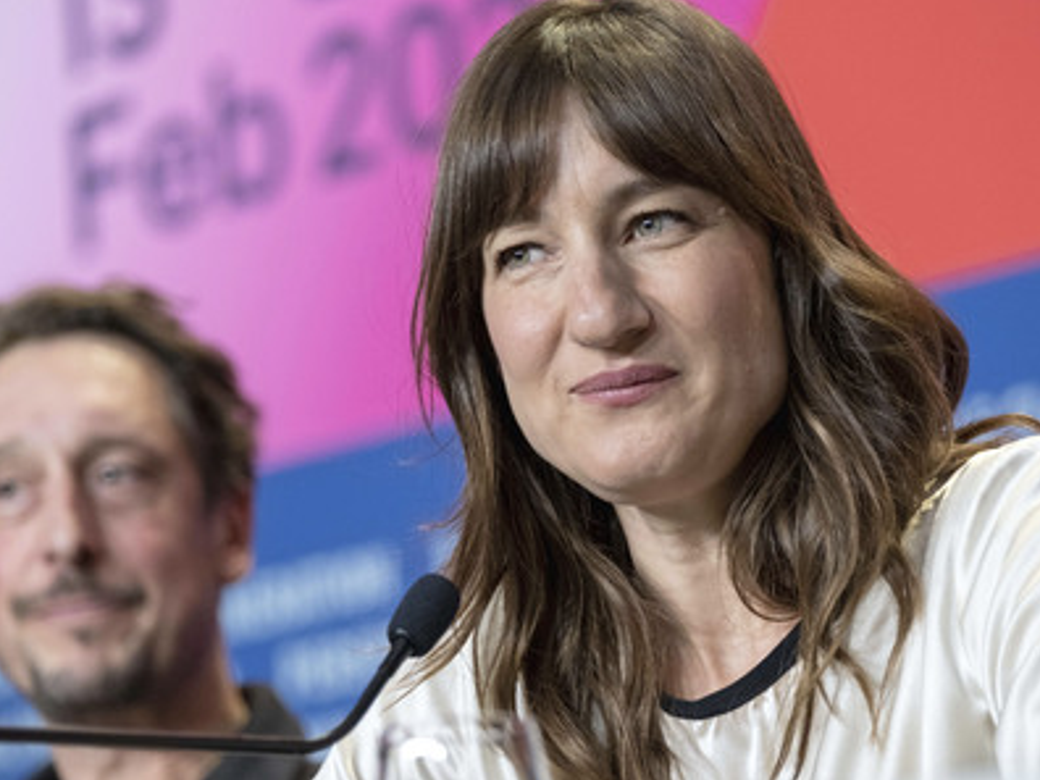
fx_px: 5228
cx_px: 477
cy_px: 389
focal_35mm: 174
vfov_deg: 8.5
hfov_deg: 11.4
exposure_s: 1/240
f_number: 2.8
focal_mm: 106
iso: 2000
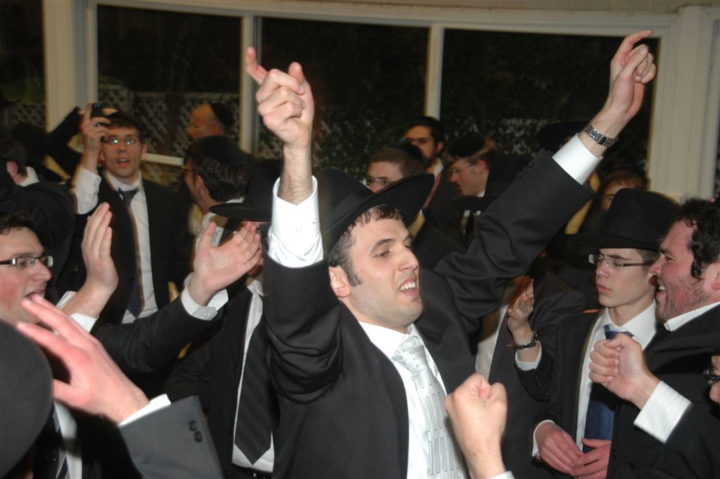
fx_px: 1379
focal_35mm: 69
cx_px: 360
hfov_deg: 29.3
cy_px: 240
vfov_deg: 19.7
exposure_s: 1/60
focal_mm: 46
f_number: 5
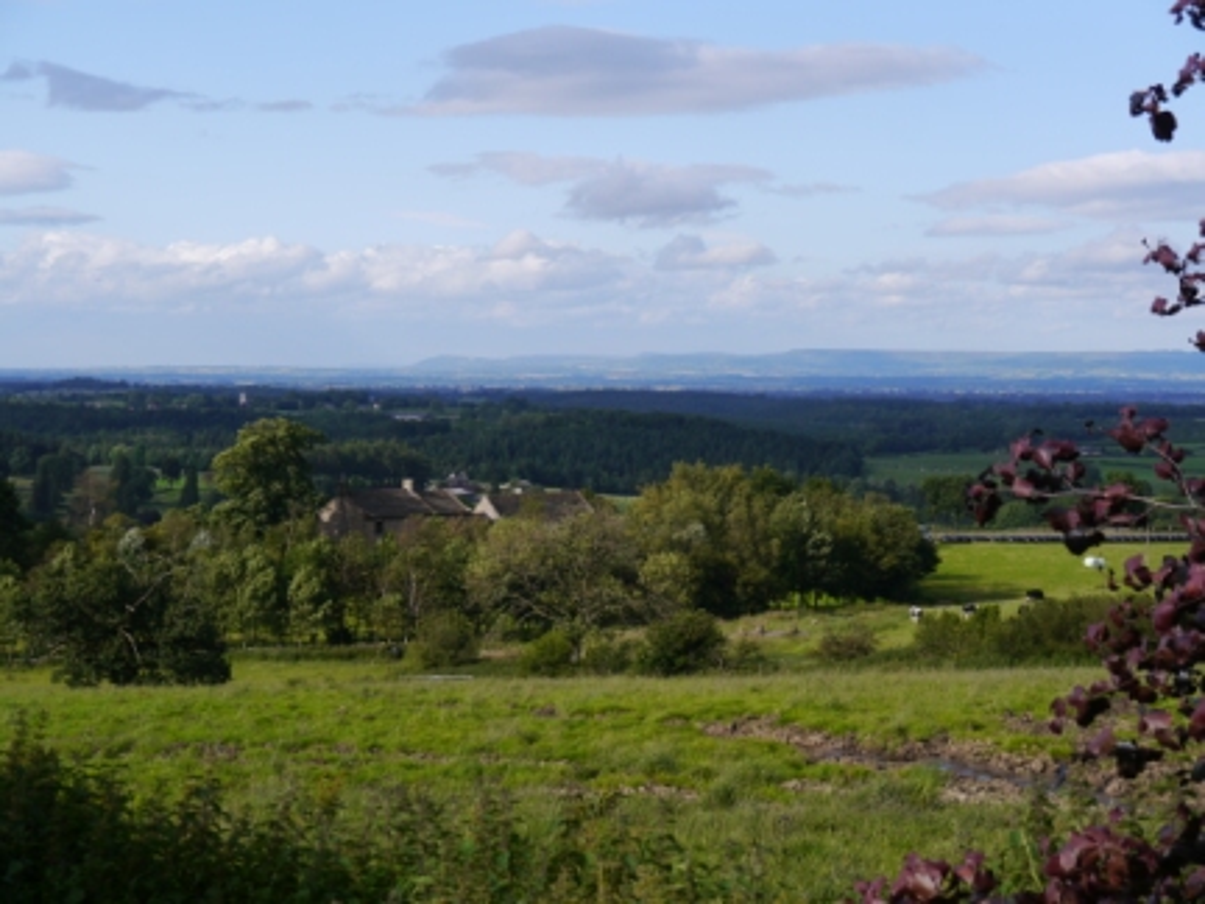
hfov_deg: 23.3
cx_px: 602
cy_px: 452
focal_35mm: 84
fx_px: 2924
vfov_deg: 17.6
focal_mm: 42
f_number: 8
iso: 160
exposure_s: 1/320
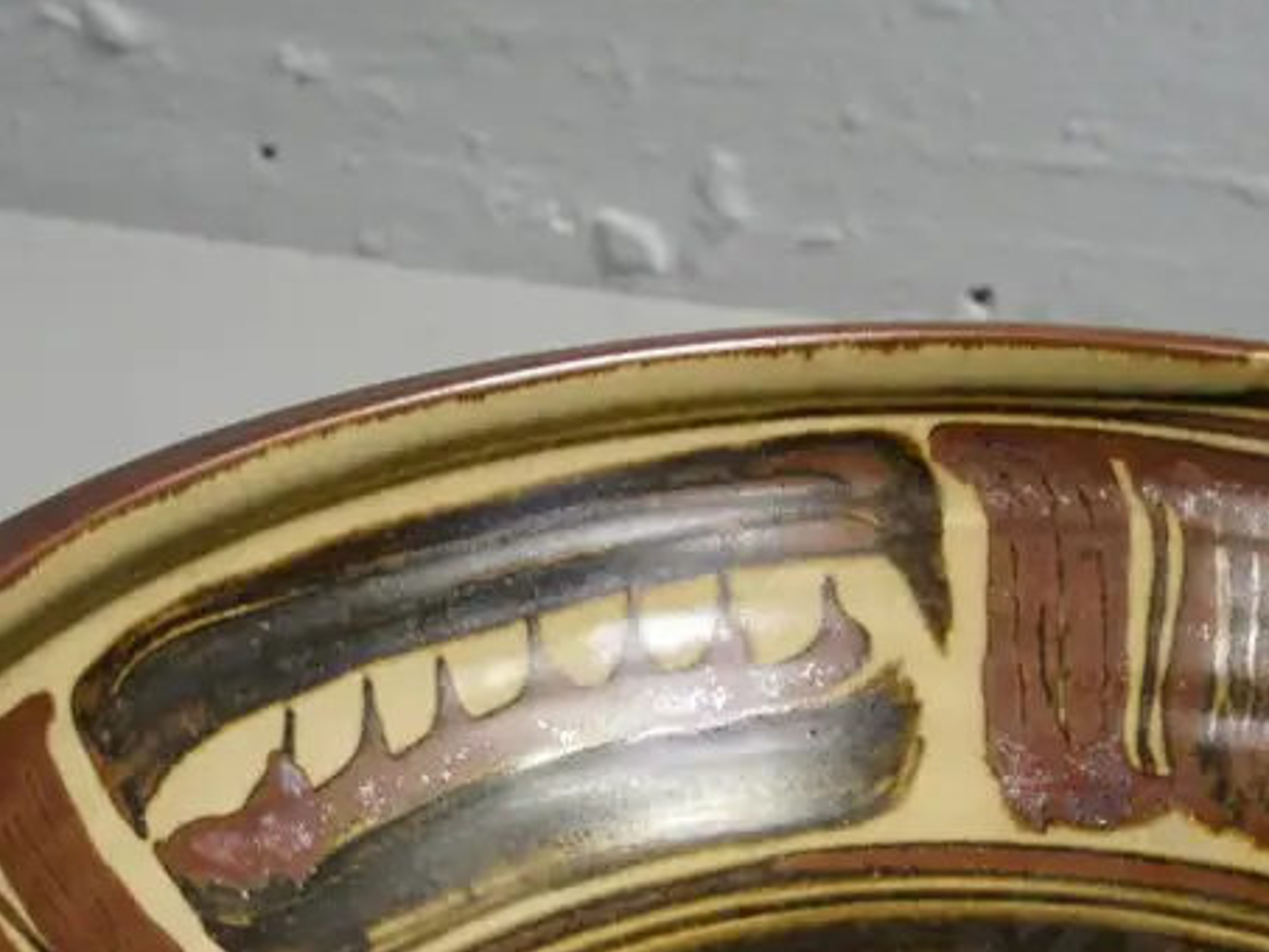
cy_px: 1000
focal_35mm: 113
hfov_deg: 17.3
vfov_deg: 12.9
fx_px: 4144
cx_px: 986
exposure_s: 1/80
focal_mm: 25
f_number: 4.5
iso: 3200
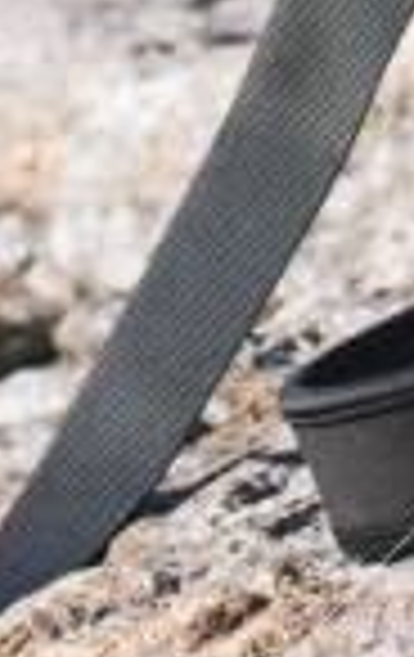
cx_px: 760
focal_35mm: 1357
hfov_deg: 1.0
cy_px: -794
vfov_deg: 1.5
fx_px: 24354
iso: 320
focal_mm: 150
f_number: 5
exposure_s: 1/800
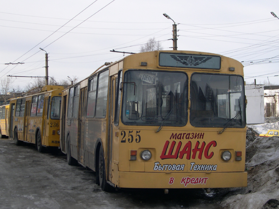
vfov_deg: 24.4
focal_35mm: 60
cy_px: 99
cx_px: 130
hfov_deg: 32.2
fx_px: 484
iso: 100
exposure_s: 1/113
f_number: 8.8
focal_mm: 11.1
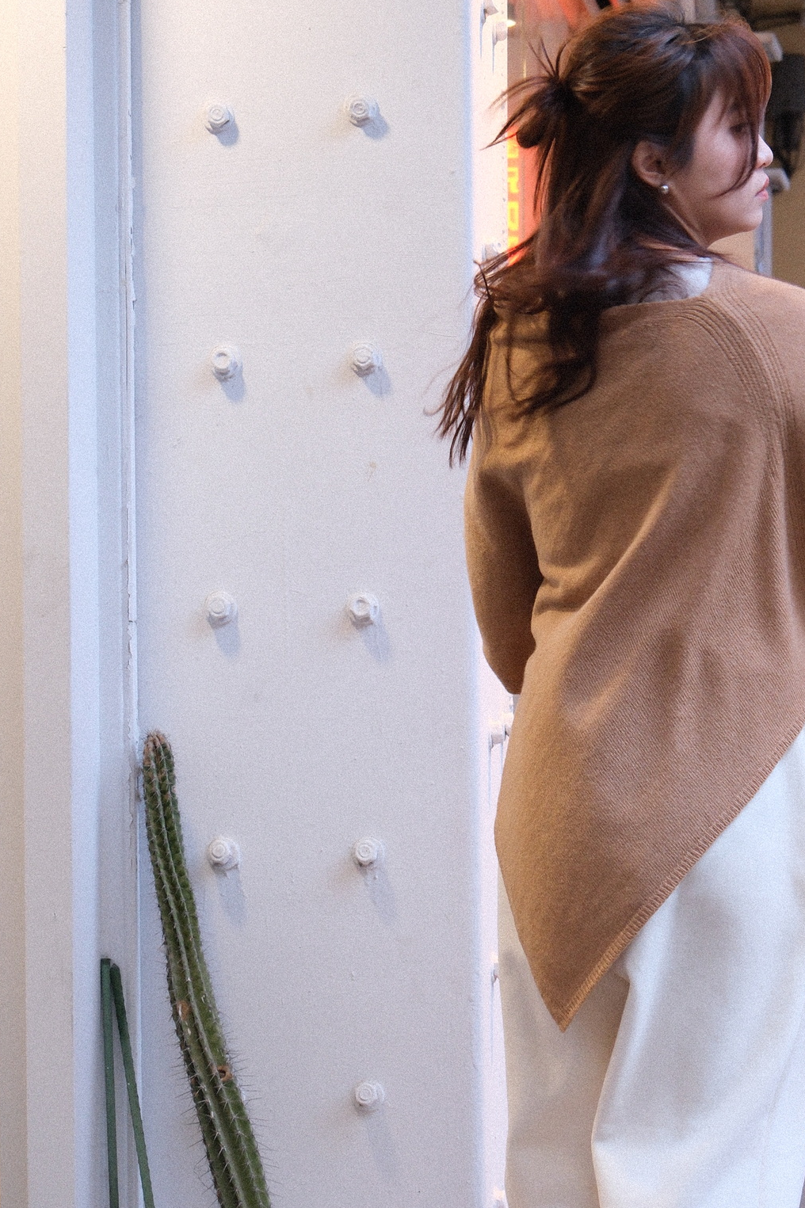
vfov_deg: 23.9
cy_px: 631
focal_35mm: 85
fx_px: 2852
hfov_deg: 16.0
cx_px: 559
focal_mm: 35.8
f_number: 4
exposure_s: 1/52
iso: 1000
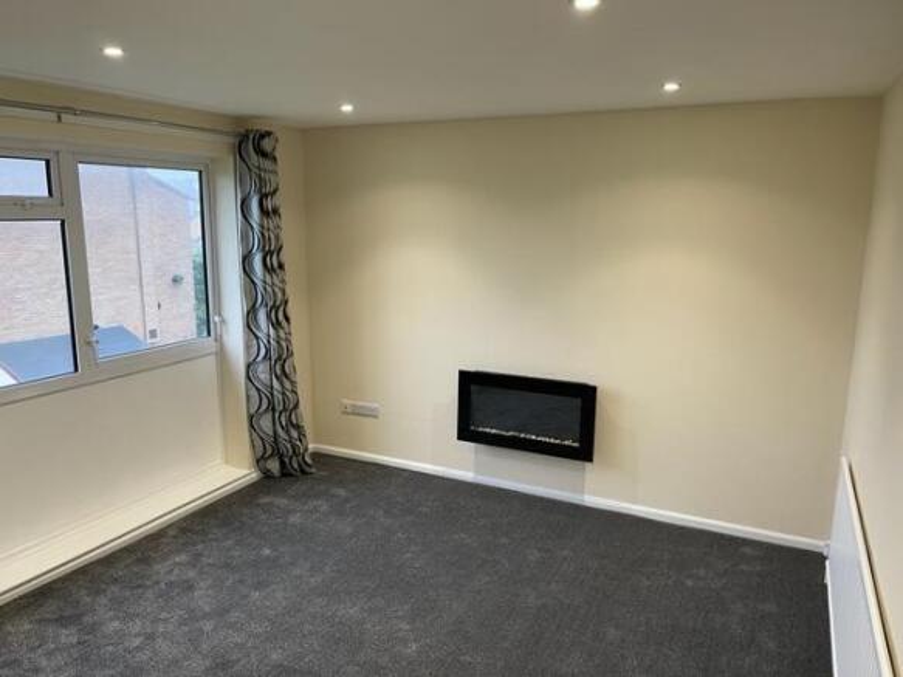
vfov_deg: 53.0
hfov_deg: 67.3
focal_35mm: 26
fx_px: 678
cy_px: 338
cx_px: 452
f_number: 1.6
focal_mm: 5.1
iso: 80
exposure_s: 1/50
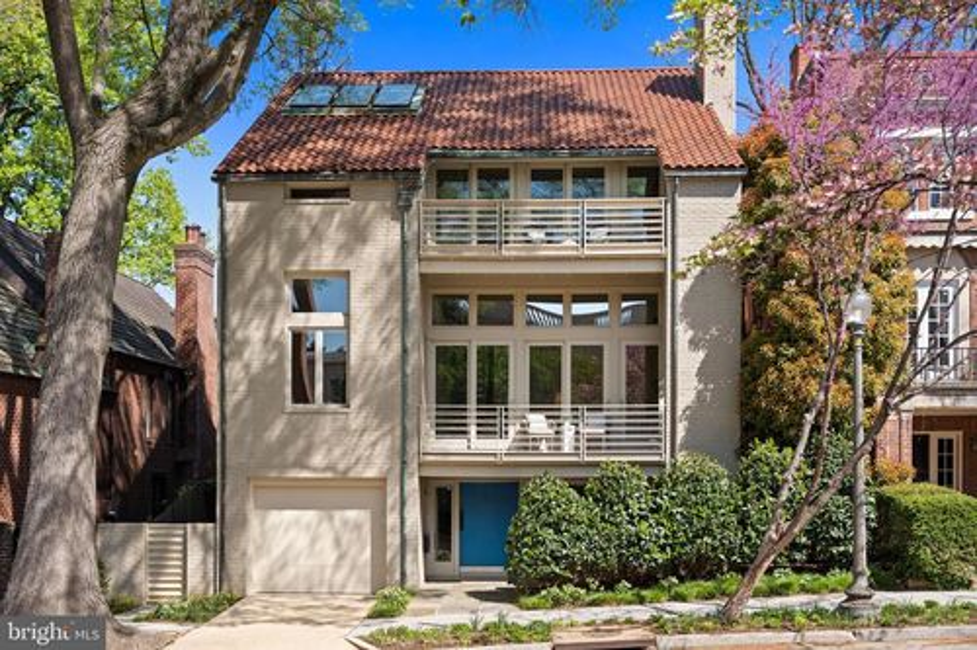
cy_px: 325
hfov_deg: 52.8
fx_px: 985
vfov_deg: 36.6
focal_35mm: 36
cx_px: 488
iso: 200
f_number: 2.8
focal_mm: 36.3
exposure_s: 1/4000
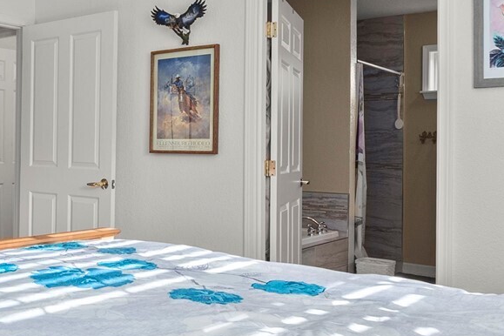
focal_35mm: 44
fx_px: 616
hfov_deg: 42.4
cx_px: 95
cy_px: 137
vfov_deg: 30.4
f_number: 7.1
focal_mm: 10
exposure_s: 1/6
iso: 640
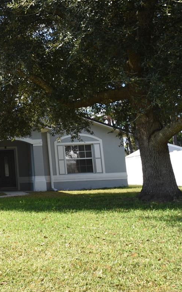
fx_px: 397
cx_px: -73
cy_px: 117
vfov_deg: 40.1
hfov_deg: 22.3
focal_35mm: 50
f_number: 5.6
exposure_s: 1/125
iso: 100
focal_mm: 16
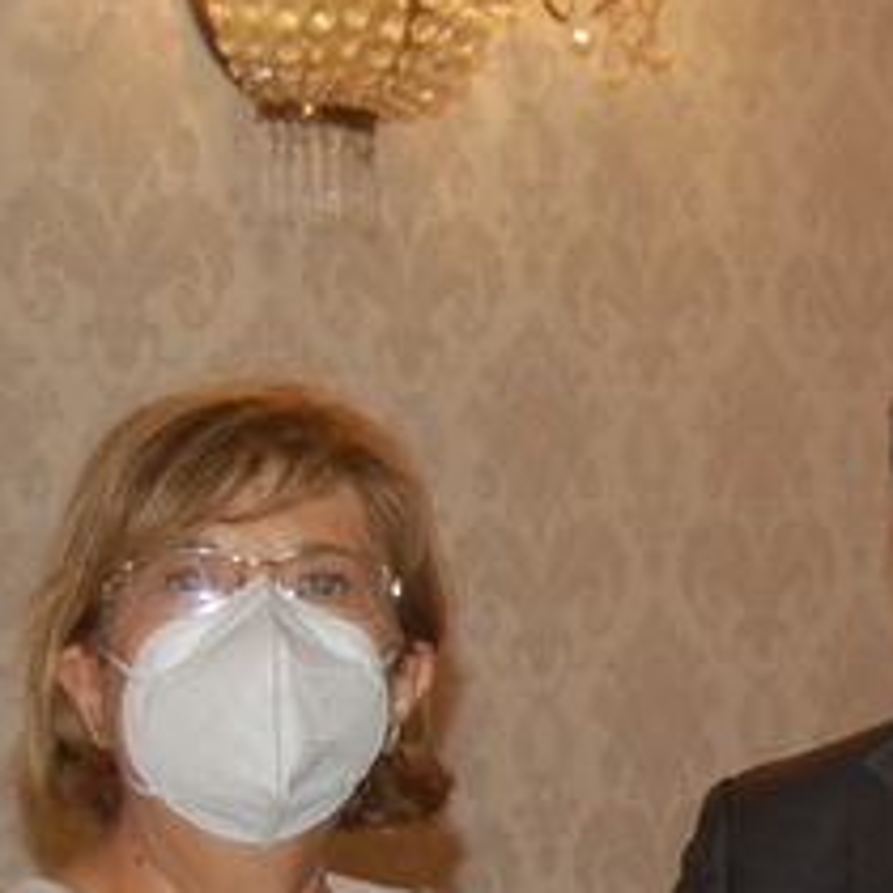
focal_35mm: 144
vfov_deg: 12.0
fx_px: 4203
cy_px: 799
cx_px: 1157
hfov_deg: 11.8
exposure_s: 1/60
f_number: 4.8
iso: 400
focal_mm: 38
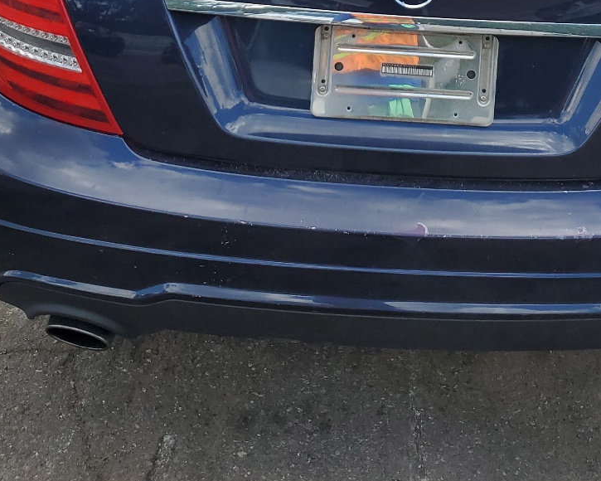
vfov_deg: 25.9
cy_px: 16
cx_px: 380
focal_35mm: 56
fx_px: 996
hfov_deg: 33.4
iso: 50
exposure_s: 1/1250
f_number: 1.5
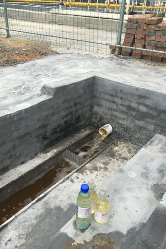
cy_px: 126
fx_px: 214
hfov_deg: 42.3
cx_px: 84
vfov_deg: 60.3
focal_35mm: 31
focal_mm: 4.15
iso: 25
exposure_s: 1/646
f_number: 2.2
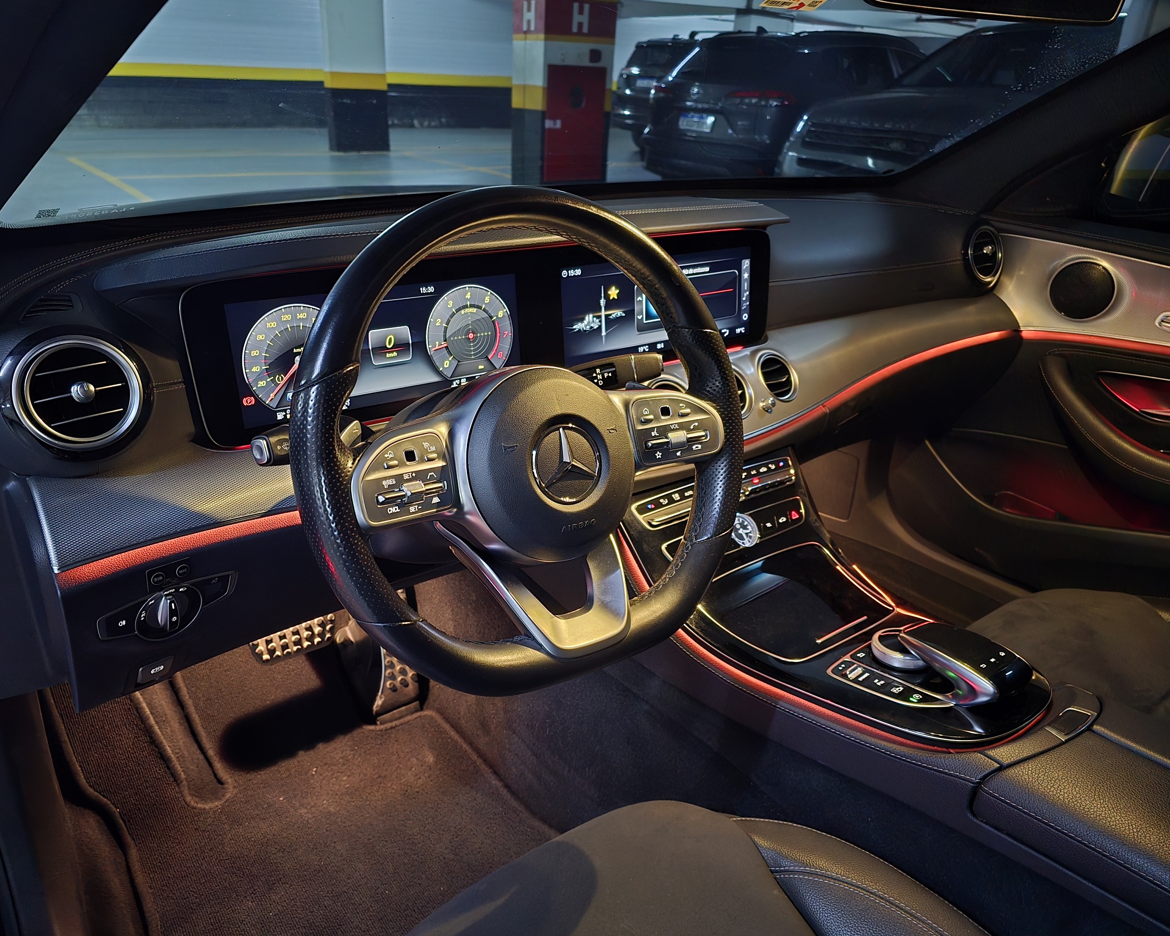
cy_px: 467
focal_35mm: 24
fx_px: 831
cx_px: 555
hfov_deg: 70.2
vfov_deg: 58.8
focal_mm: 6.3
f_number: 1.7
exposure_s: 1/24
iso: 2500
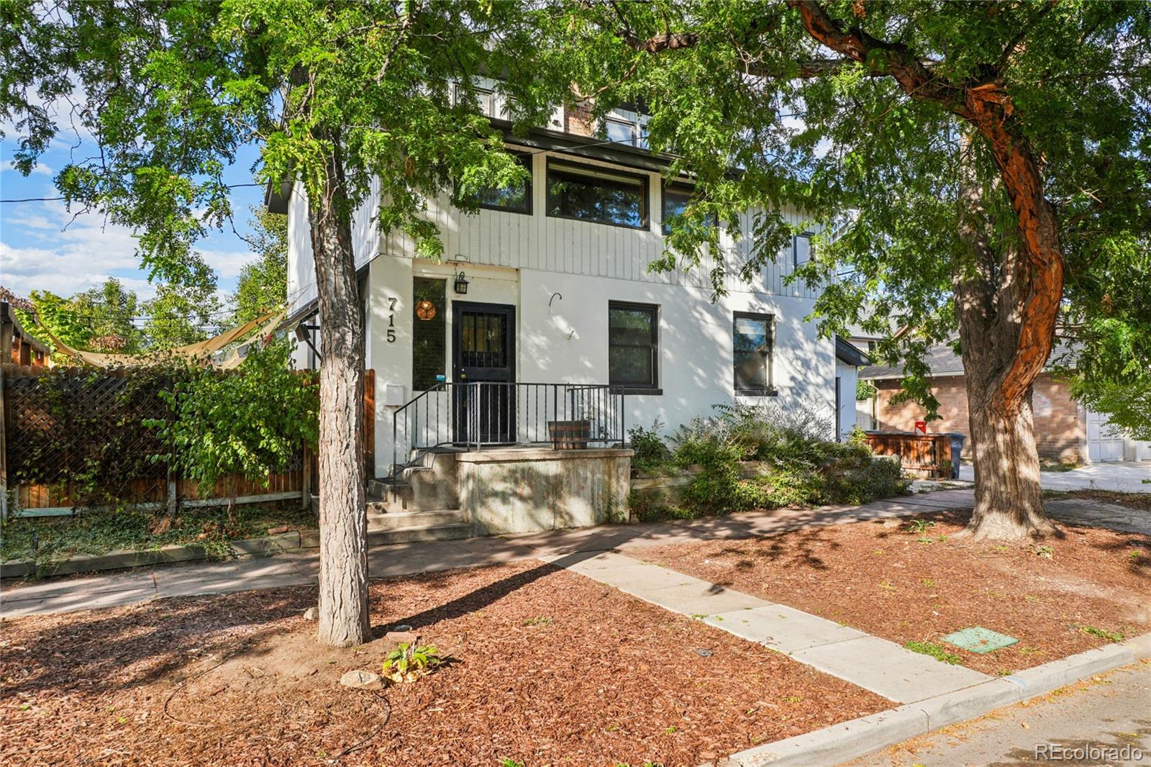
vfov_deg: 56.1
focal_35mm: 22
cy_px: 384
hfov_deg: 77.3
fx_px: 719
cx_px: 576
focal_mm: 15
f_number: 8
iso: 100
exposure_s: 1/200
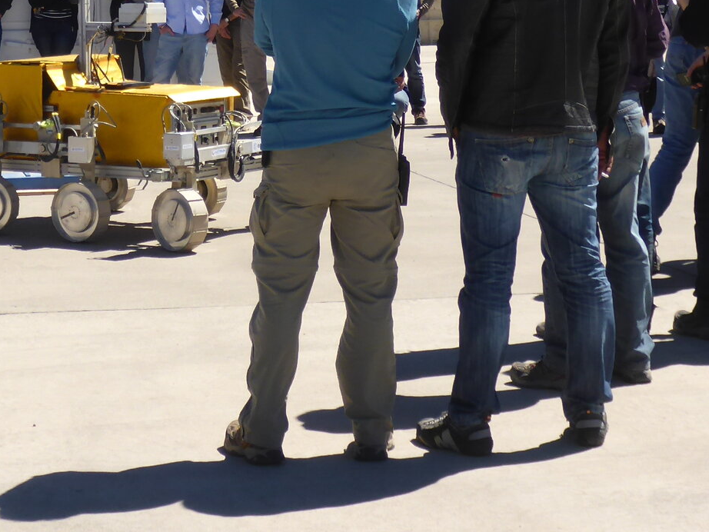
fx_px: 2090
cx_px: 131
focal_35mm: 102
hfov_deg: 19.0
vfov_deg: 14.3
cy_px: 28
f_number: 4.5
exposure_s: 1/500
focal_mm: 8.4
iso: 100
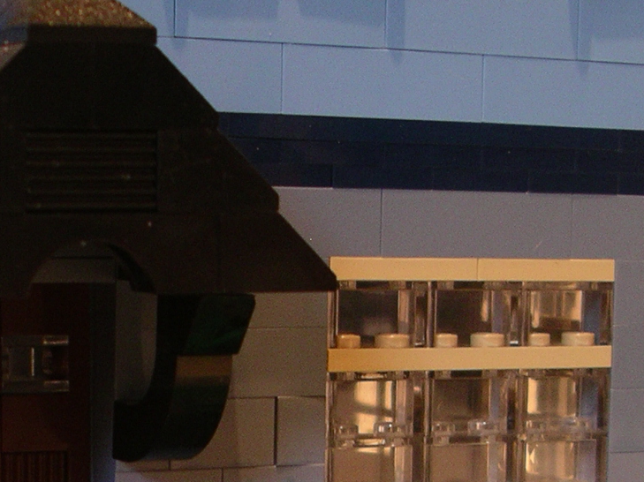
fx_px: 1934
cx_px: 115
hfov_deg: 18.7
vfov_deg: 13.9
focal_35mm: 104
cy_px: 558
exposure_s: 1/20
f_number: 2.8
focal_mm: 7.8
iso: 200
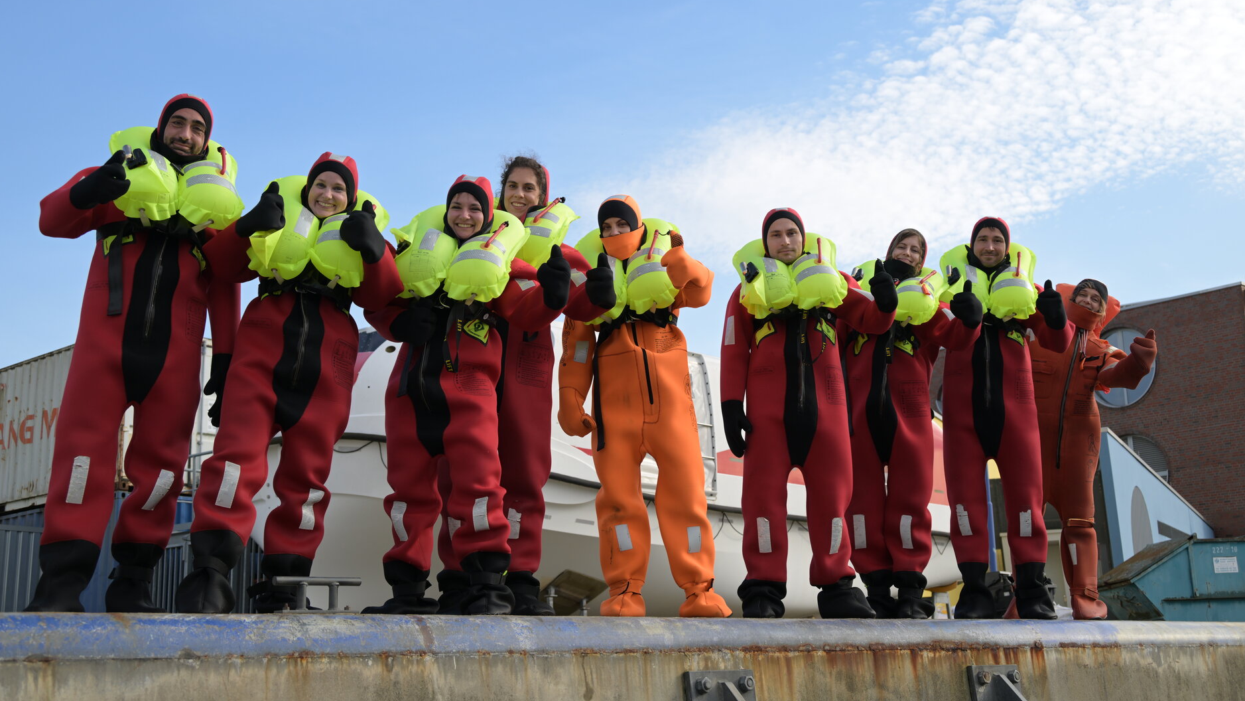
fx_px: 1486
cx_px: 632
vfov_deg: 26.5
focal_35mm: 45
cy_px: 315
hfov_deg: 45.5
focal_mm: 42
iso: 100
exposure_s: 1/250
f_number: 5.3
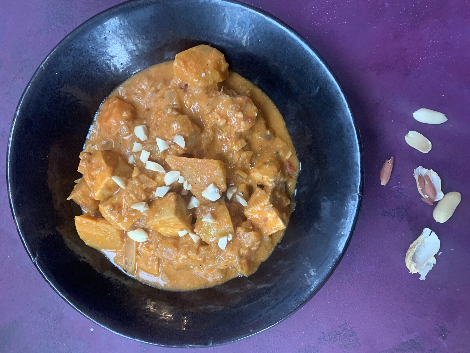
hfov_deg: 67.3
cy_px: 176
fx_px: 353
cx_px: 235
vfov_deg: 53.1
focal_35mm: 26
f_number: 1.8
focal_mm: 4.25
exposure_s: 1/33
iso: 400
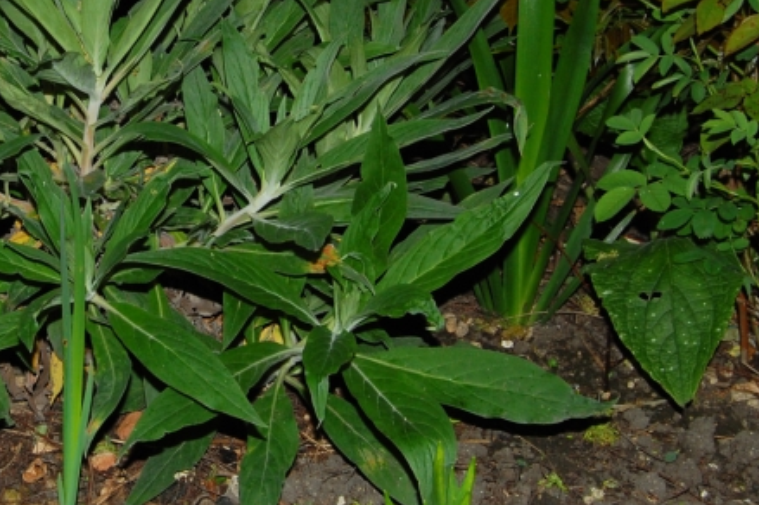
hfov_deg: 27.7
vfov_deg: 19.0
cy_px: 134
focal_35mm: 71
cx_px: 118
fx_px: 1496
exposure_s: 1/400
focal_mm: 26
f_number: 14
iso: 400
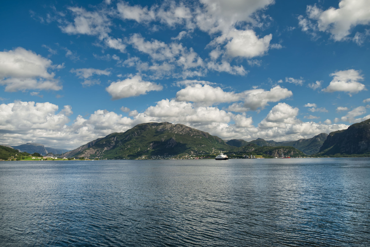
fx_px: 247
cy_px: 124
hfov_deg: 73.8
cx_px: 185
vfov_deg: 53.1
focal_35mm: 24
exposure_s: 1/1000
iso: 100
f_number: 6.3
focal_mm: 24
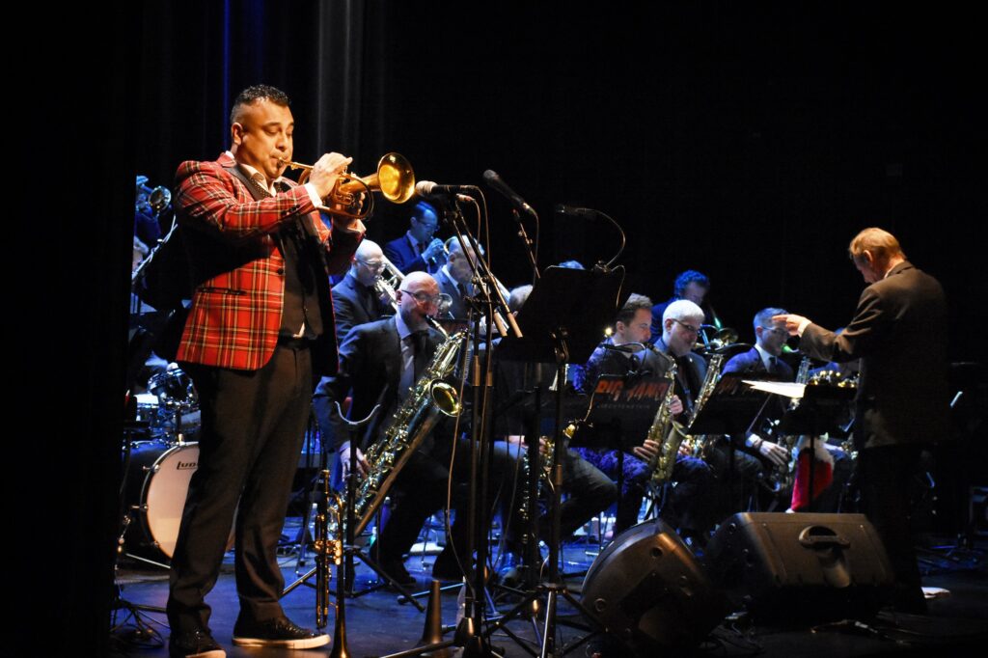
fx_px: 1728
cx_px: 494
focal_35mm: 63
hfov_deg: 31.9
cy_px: 329
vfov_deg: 21.6
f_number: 7.1
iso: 6400
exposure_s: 1/320
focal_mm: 42
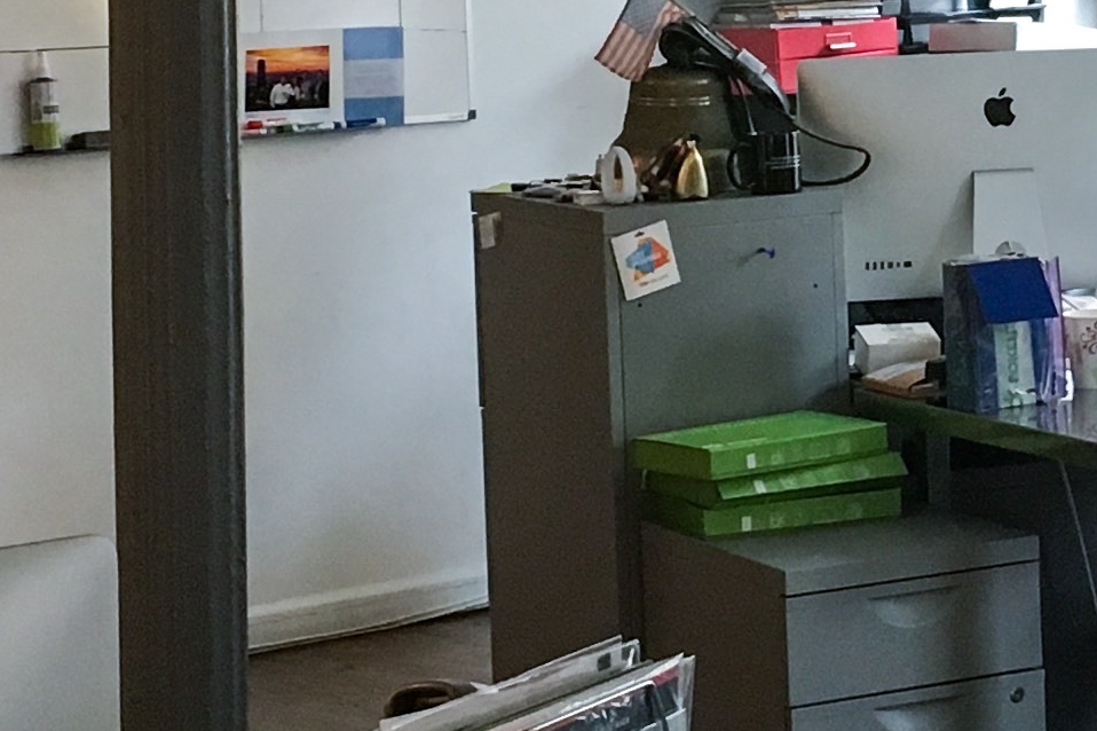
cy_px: 23
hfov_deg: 15.8
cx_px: 1137
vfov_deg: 10.7
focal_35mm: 127
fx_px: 3868
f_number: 2.2
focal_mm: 4.15
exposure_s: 1/30
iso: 100
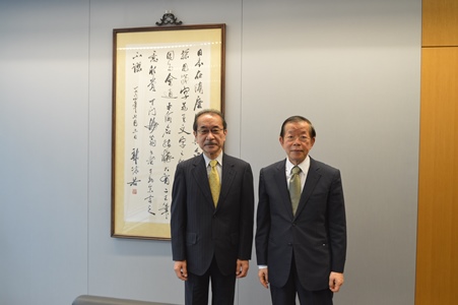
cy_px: 152
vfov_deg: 34.2
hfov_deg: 49.6
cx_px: 229
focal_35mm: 39
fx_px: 496
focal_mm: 26
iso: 400
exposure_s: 1/30
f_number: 4.2
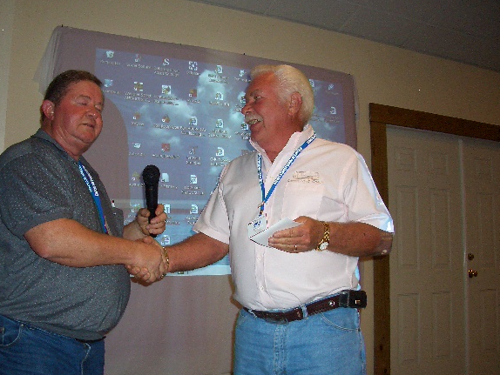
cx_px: 228
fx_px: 564
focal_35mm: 39
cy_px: 203
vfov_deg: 36.8
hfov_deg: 47.8
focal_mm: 5.8
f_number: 2.6
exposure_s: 1/60
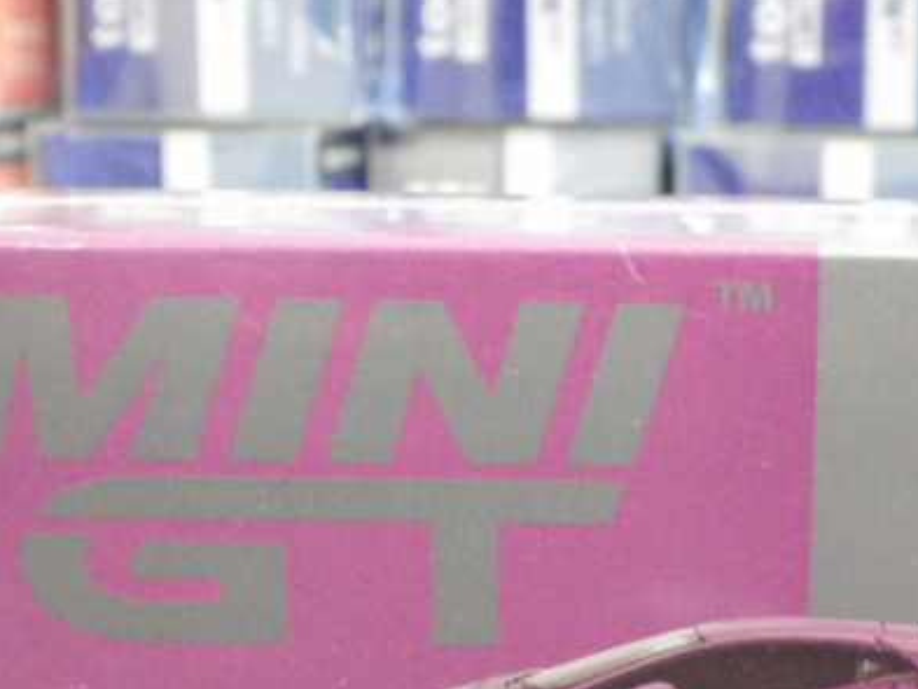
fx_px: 2547
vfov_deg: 15.3
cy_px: 547
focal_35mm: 96
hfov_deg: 20.3
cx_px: 631
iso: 1600
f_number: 4
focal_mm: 10.7
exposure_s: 1/25
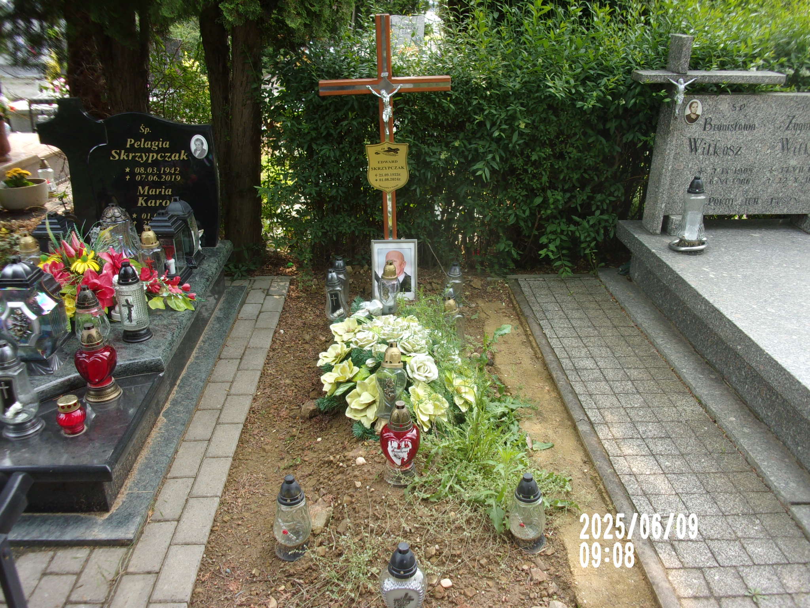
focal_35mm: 28
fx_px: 655
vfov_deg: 49.7
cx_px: 405
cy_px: 304
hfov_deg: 63.4
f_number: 3.9
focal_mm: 5.1
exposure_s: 1/100
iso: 80
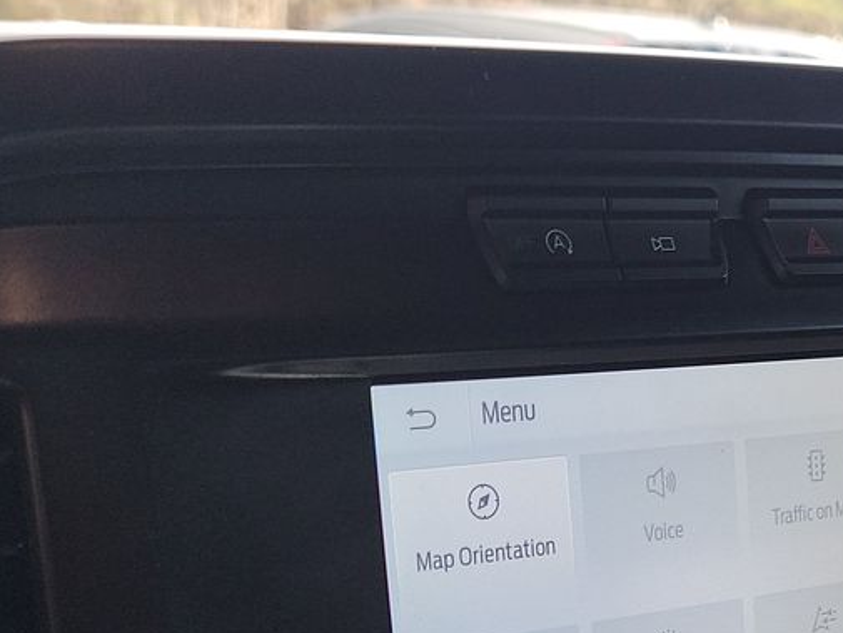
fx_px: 1851
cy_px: 681
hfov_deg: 24.8
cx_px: 788
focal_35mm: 76
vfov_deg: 18.7
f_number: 1.8
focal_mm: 6.7
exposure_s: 1/59
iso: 50
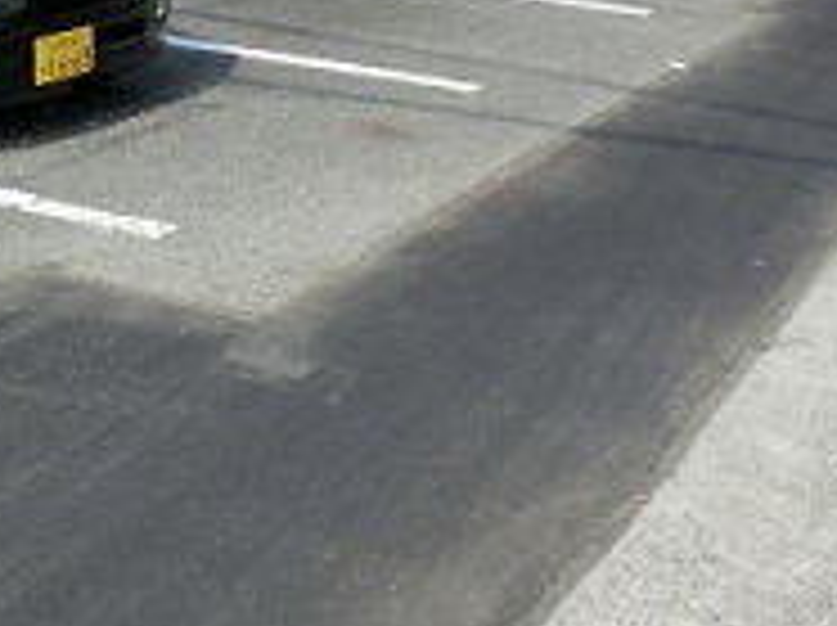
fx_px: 1666
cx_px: 144
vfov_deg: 21.3
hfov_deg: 27.5
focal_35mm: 69
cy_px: 302
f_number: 3.3
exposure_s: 1/800
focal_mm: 4.4
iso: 80
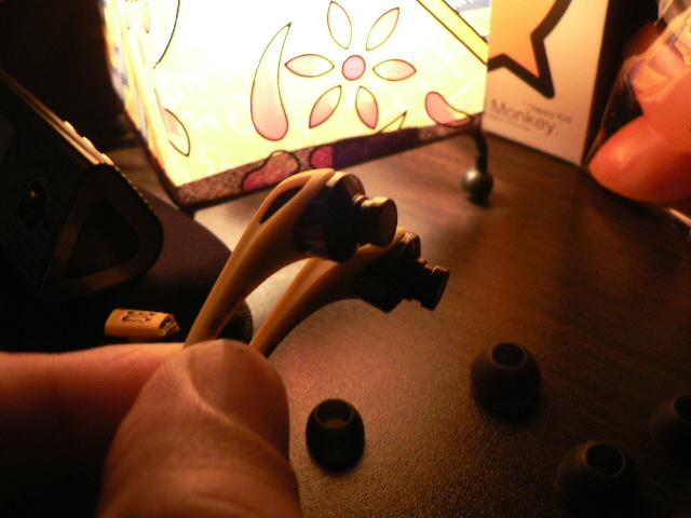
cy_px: 259
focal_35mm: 36
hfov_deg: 51.4
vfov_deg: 39.7
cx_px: 346
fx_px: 719
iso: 200
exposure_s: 1/20
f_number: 2.8
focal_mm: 6
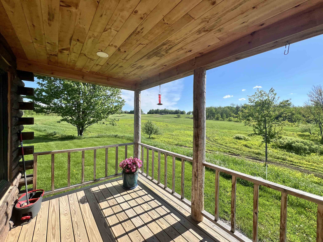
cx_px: 162
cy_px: 121
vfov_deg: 89.9
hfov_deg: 106.2
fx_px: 121
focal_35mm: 13
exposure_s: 1/1429
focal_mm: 1.57
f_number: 1.8
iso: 32
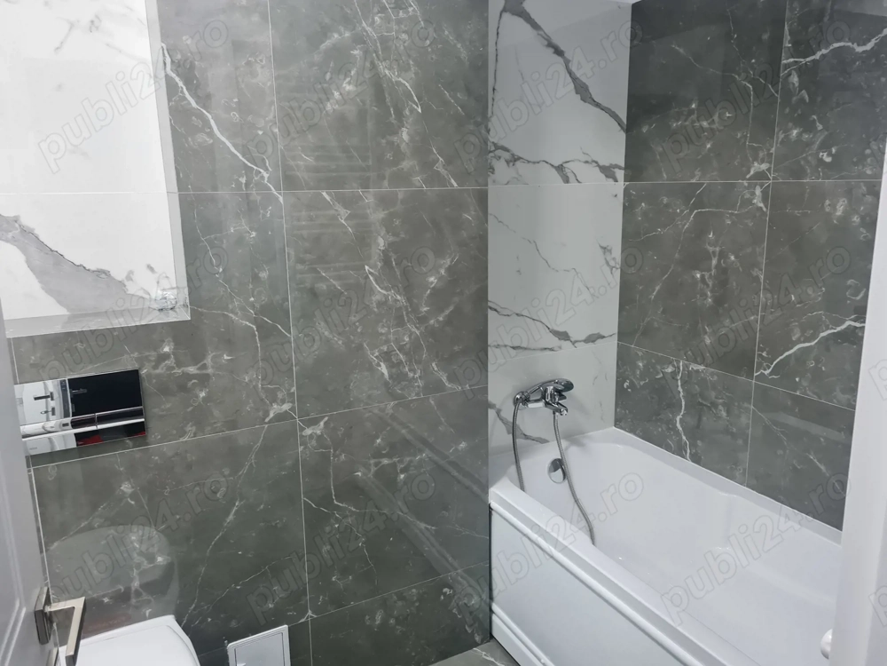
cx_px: 444
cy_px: 333
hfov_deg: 67.3
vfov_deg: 53.1
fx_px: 666
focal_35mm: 26
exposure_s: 1/50
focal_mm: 5.4
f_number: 1.8
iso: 250
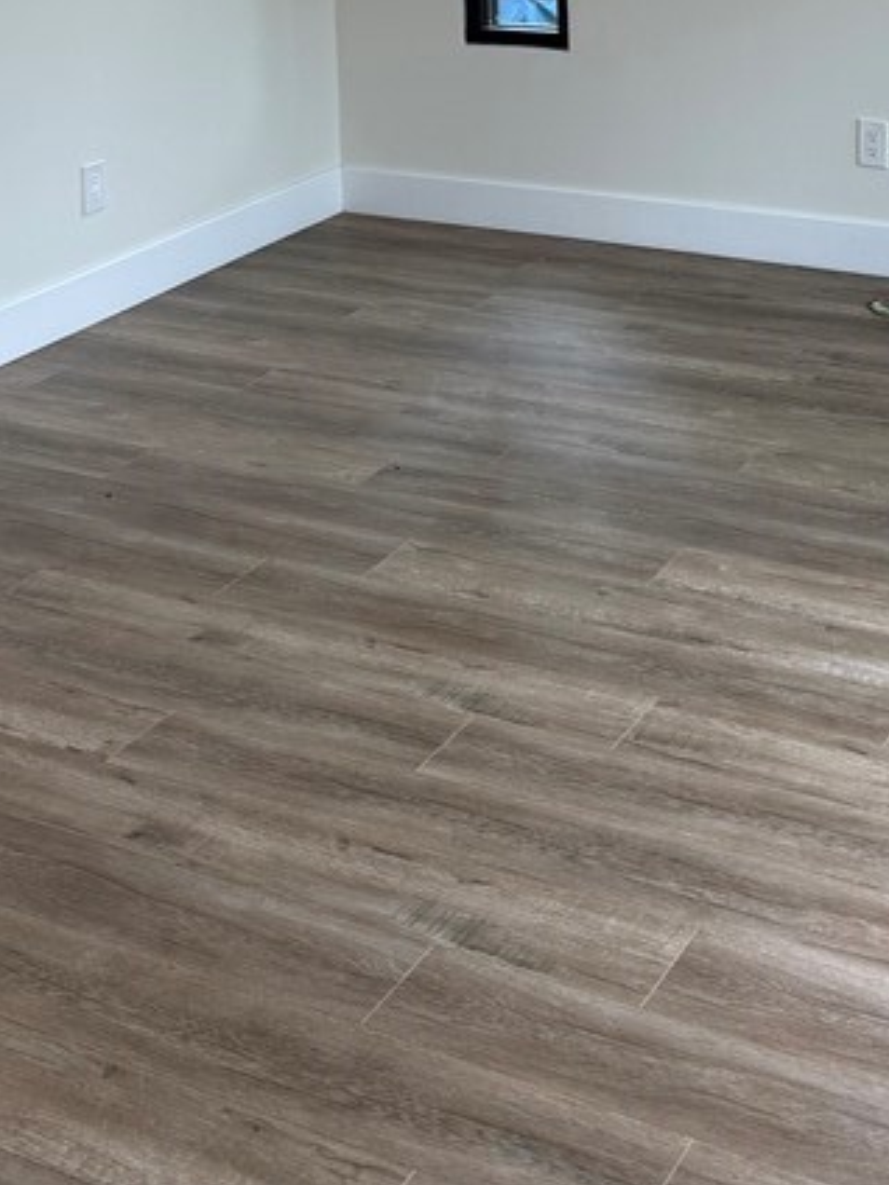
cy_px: -168
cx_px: 534
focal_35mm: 58
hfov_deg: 25.2
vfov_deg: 29.4
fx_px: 1986
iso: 64
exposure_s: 1/173
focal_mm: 6.76
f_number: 1.78
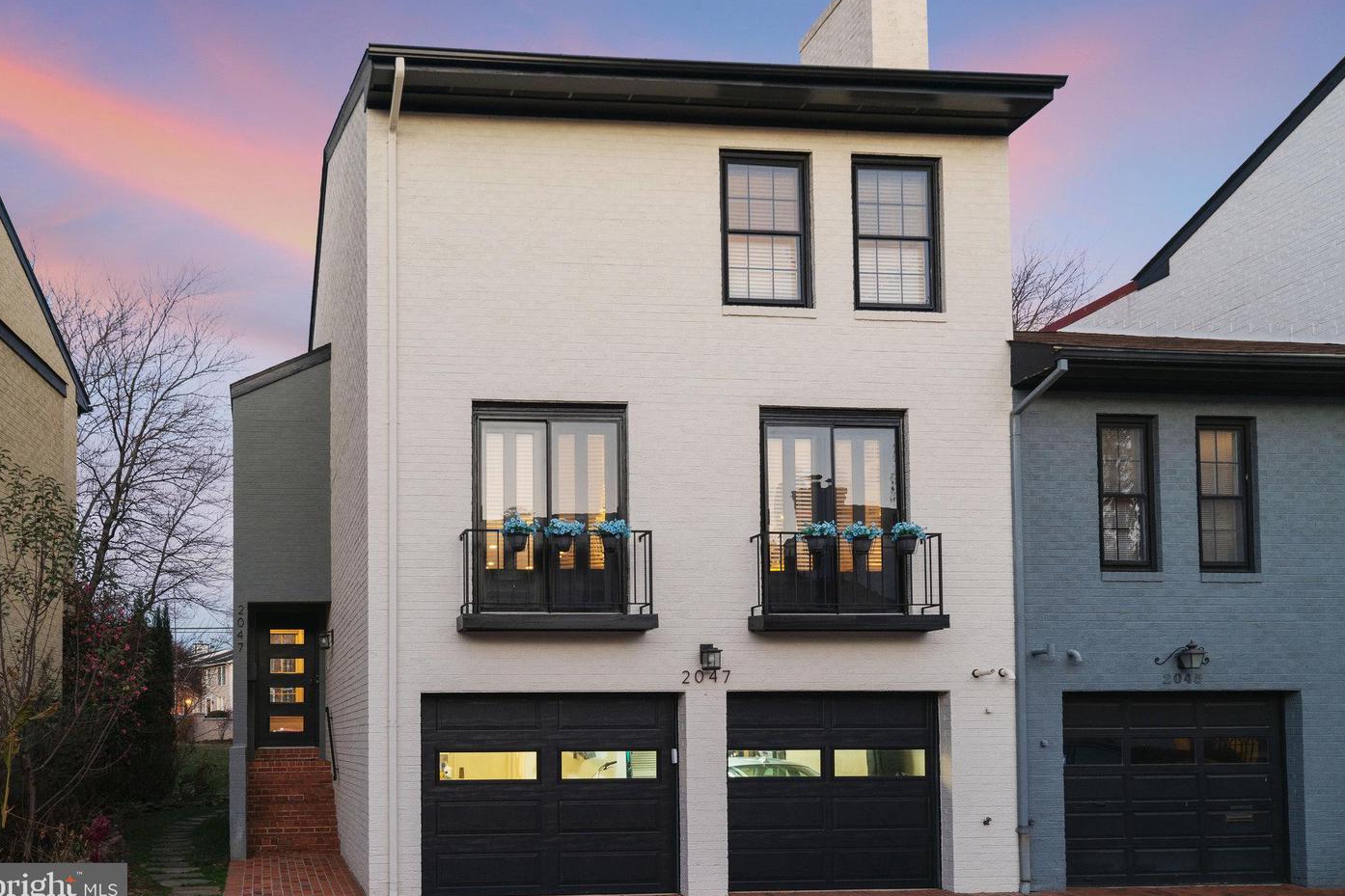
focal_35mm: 31
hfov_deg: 60.3
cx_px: 672
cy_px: 449
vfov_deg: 42.3
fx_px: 1158
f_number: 8
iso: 640
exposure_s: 1/8
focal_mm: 30
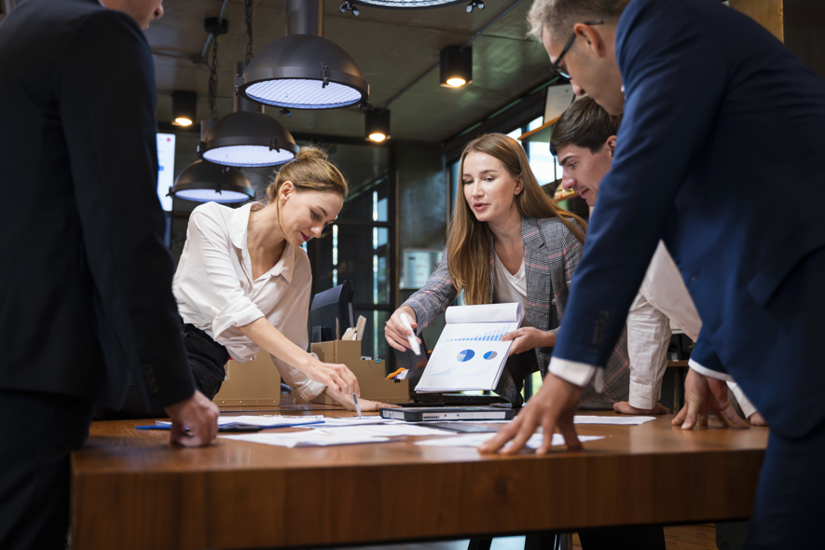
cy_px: 275
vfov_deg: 31.2
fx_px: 985
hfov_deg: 45.4
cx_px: 412
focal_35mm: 43
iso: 400
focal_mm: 43
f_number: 2.8
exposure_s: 1/100
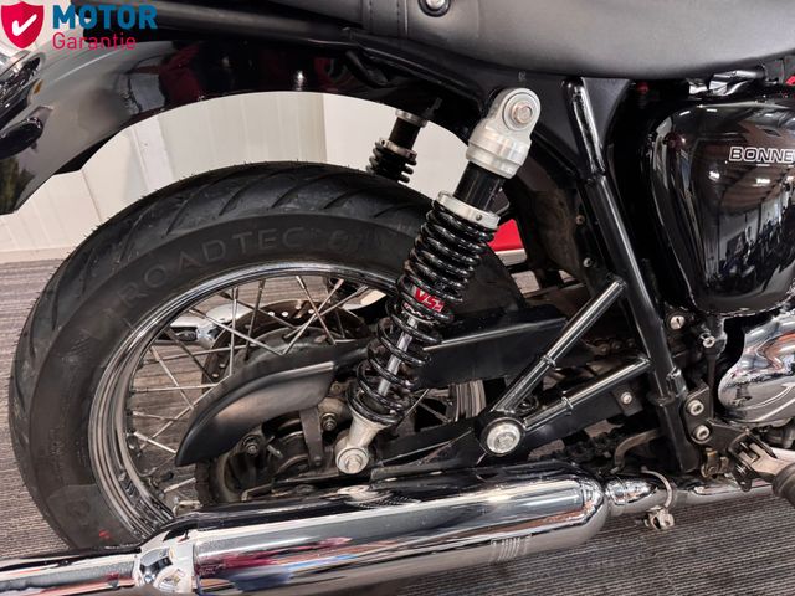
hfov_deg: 71.6
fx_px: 551
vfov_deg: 56.8
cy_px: 298
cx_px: 398
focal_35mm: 24
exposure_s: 1/33
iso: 640
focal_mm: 6.76
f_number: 1.78
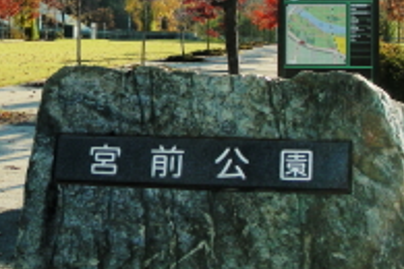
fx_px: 1021
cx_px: 58
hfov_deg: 22.0
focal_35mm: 91
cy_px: 26
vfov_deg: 14.9
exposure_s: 1/247
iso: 50
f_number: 4
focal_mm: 6.3
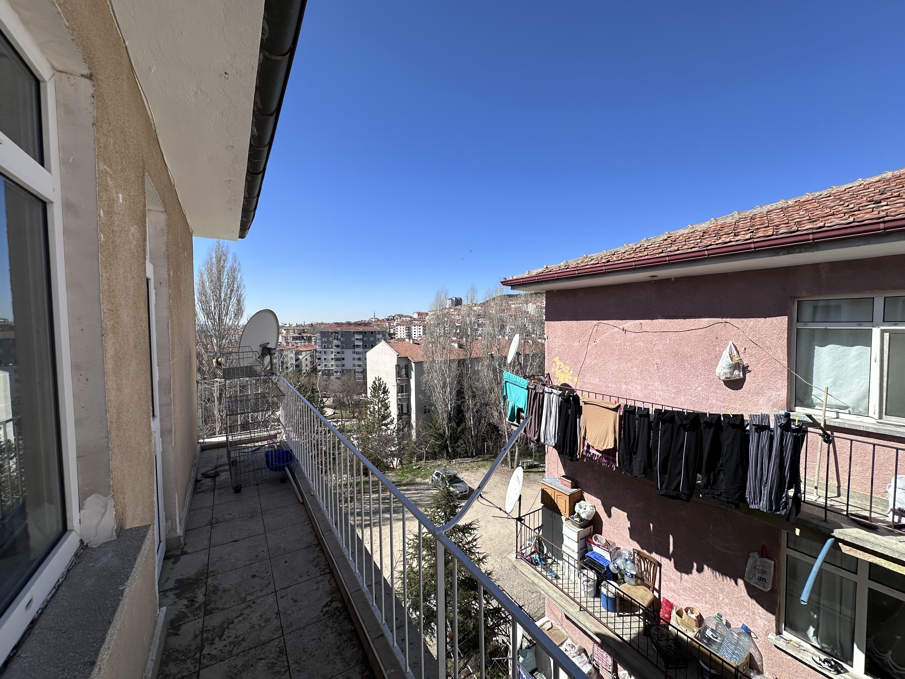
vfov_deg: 85.7
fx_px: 366
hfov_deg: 102.1
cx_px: 452
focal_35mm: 14
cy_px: 340
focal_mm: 2.22
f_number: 2.2
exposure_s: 1/2398
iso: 50
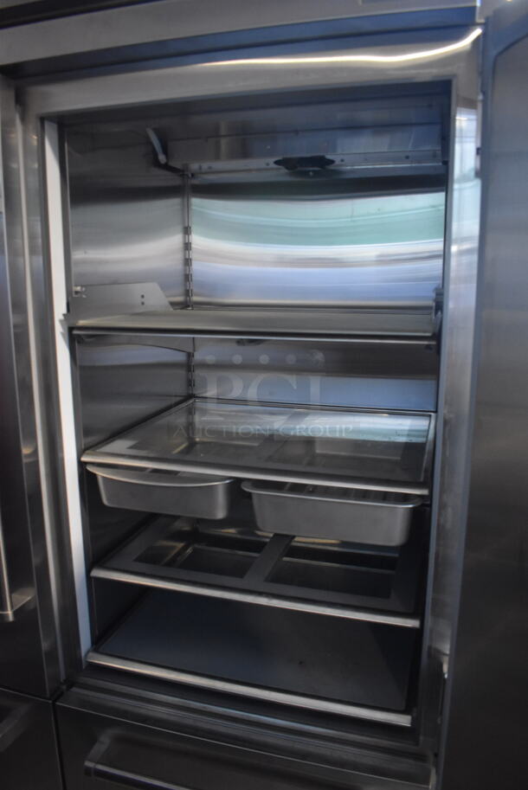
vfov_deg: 67.3
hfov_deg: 48.0
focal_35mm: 27
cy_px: 395
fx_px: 593
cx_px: 264
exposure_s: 1/125
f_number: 3.5
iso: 3200
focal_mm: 18
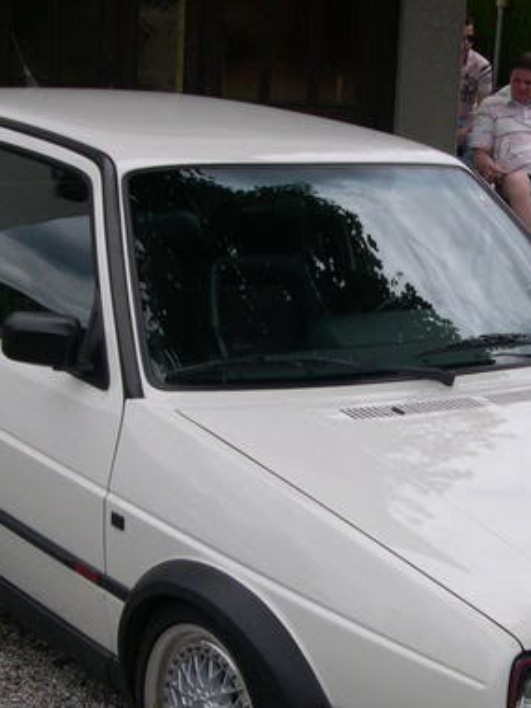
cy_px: 449
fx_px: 1636
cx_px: 376
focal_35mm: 80
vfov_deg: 24.3
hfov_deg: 18.4
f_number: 7.6
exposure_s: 1/203
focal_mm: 8
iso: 100
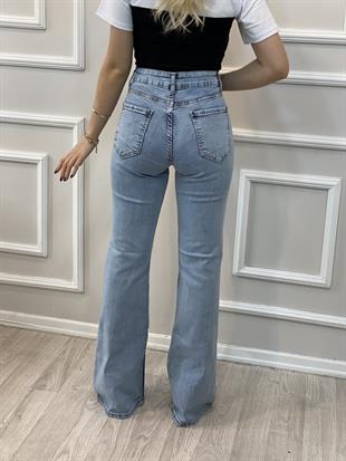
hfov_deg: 28.0
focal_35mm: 52
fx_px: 693
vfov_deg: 36.8
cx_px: 173
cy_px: 230
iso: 80
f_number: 2
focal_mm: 6
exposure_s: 1/122
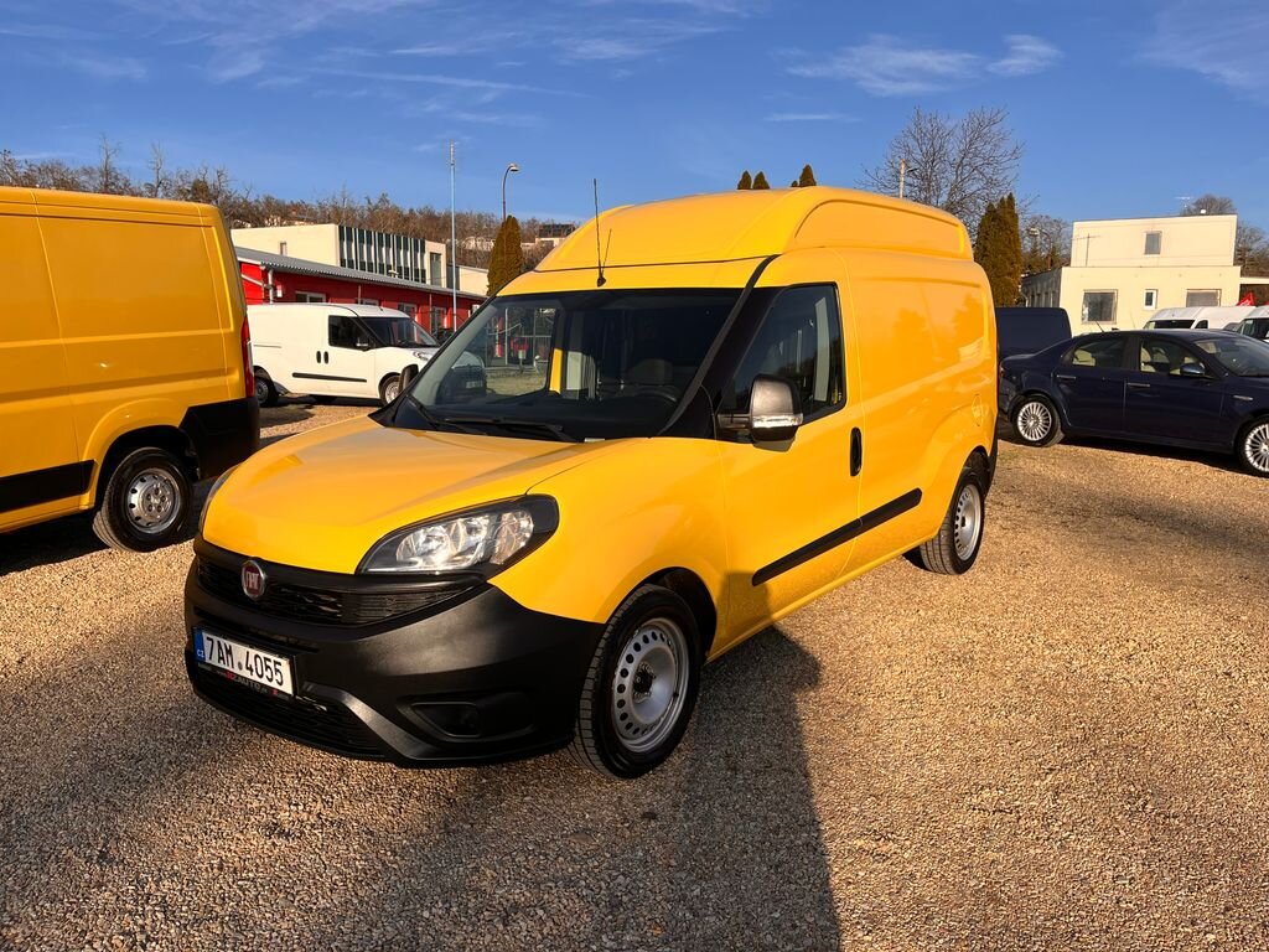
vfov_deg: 53.1
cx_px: 634
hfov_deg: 67.3
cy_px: 476
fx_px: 953
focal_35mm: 26
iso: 50
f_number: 1.6
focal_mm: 5.1
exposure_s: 1/3876
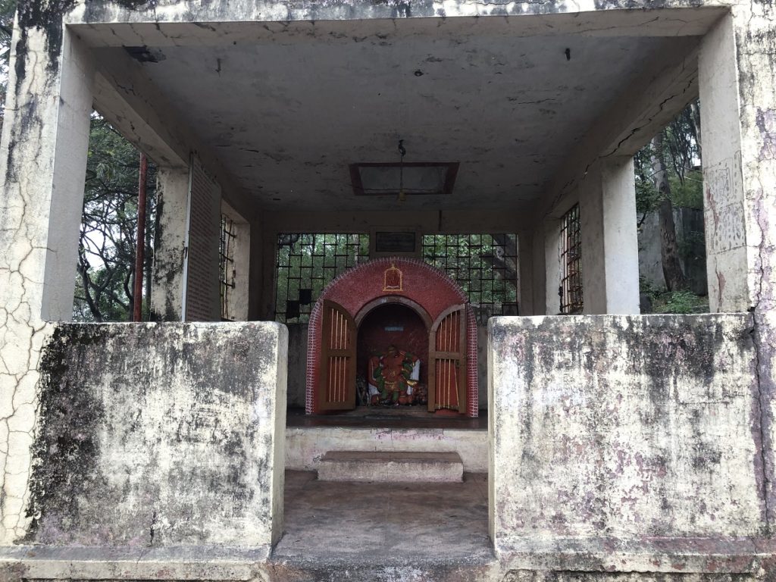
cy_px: 291
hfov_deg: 63.4
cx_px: 388
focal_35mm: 28
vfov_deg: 49.7
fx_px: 628
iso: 25
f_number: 1.8
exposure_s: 1/40
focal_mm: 3.99
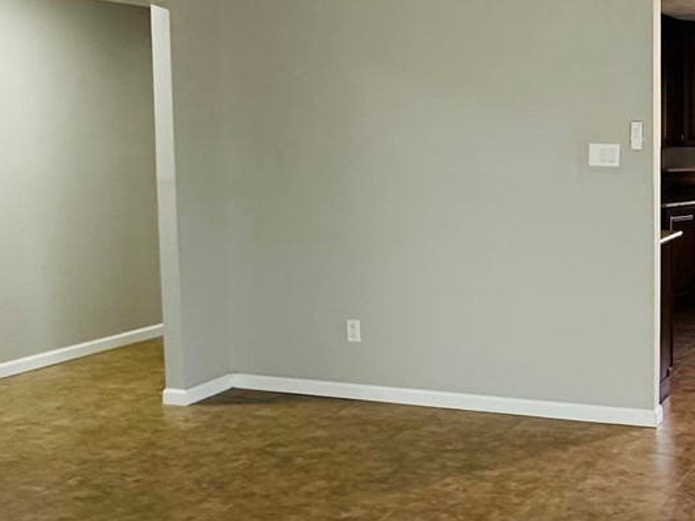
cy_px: 198
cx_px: 590
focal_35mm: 54
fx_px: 1084
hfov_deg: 34.1
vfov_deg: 26.9
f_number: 2.2
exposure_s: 1/60
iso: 250
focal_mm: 2.22
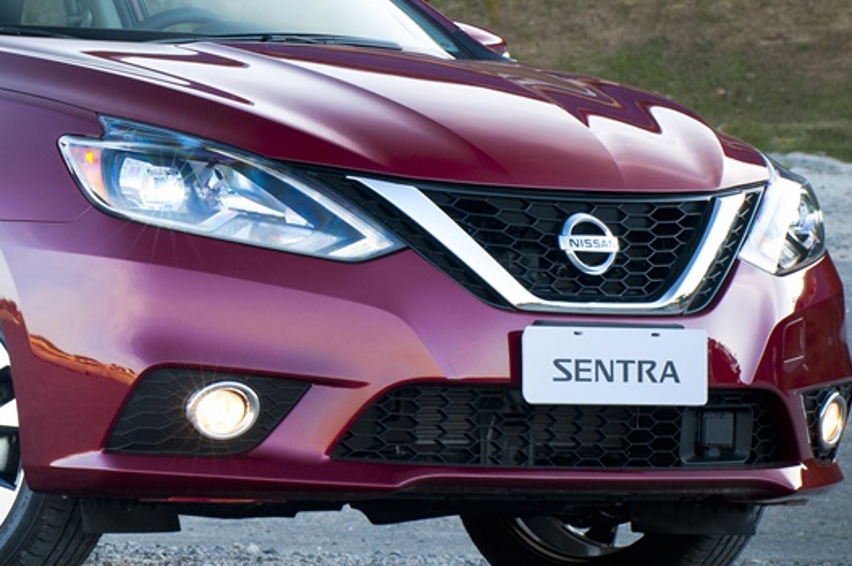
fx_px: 6453
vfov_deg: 5.0
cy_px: 59
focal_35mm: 273
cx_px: -40
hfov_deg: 7.5
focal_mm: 80
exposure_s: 1/25
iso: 200
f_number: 7.1
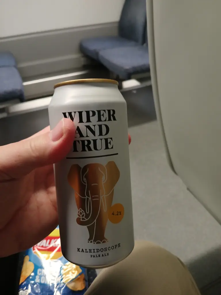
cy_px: 148
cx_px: 110
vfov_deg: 67.3
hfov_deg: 53.1
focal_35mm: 26
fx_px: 221
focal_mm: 3.98
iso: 250
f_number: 1.8
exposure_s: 1/33.3
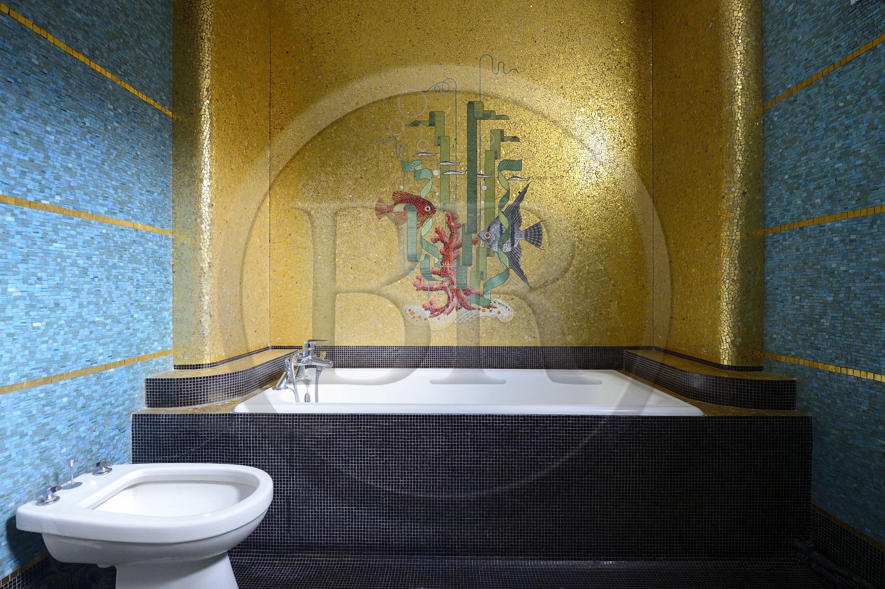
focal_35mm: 17
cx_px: 442
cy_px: 294
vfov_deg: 70.3
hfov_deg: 93.3
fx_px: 418
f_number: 6.3
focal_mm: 17
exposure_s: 1/30
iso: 800
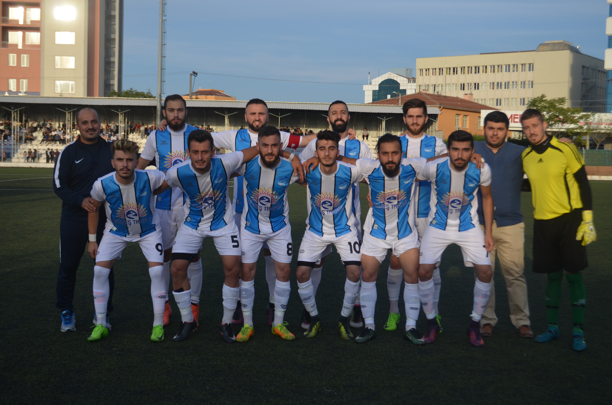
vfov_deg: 28.0
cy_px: 202
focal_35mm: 48
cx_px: 306
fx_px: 814
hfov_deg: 41.2
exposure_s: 1/1250
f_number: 4.8
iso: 400
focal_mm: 32
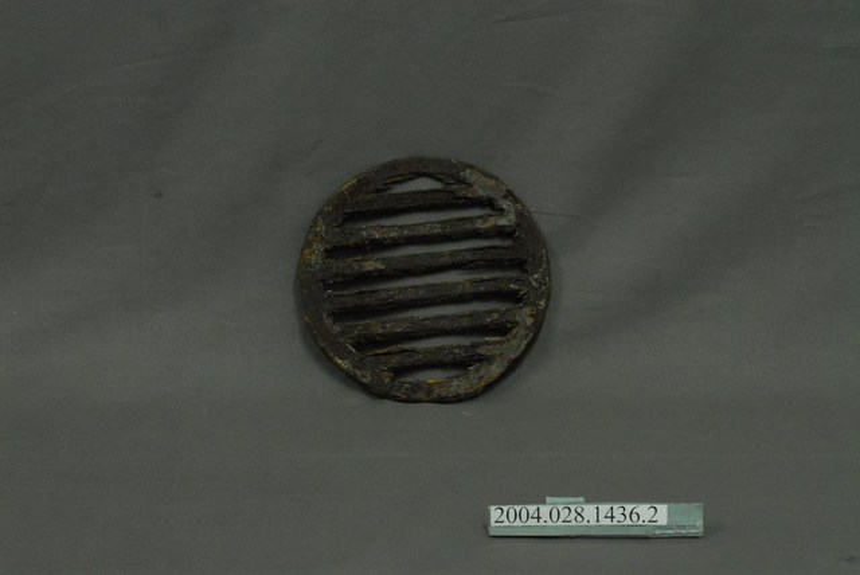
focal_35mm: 90
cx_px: 430
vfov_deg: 15.2
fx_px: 2152
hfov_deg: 22.6
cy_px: 288
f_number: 10
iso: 1000
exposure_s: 1/13
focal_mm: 60
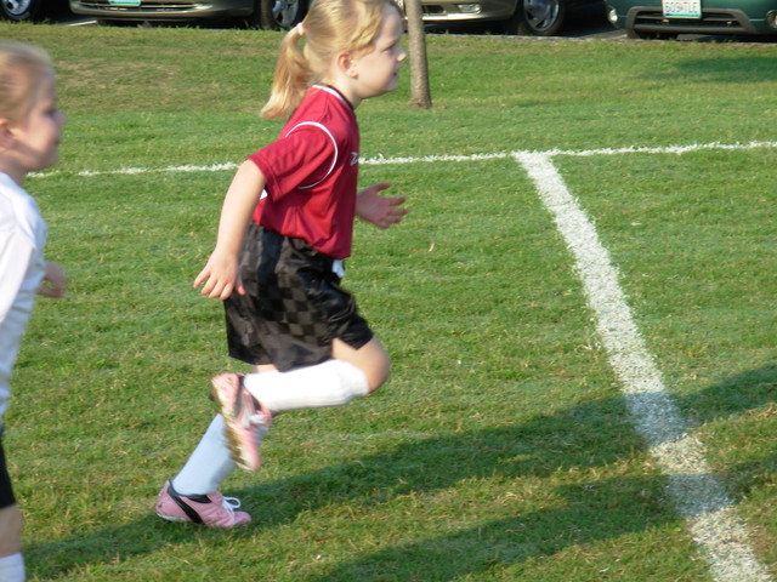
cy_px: 291
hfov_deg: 10.4
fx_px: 4265
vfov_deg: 7.8
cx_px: 388
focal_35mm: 190
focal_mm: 31.4
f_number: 5
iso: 50
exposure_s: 1/256
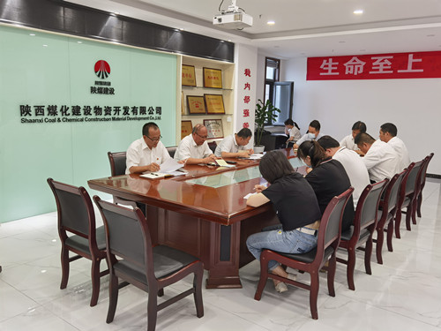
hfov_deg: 61.7
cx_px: 220
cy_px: 166
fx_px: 369
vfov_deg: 48.2
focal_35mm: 29
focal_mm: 6.71
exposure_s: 1/50
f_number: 1.9
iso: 100
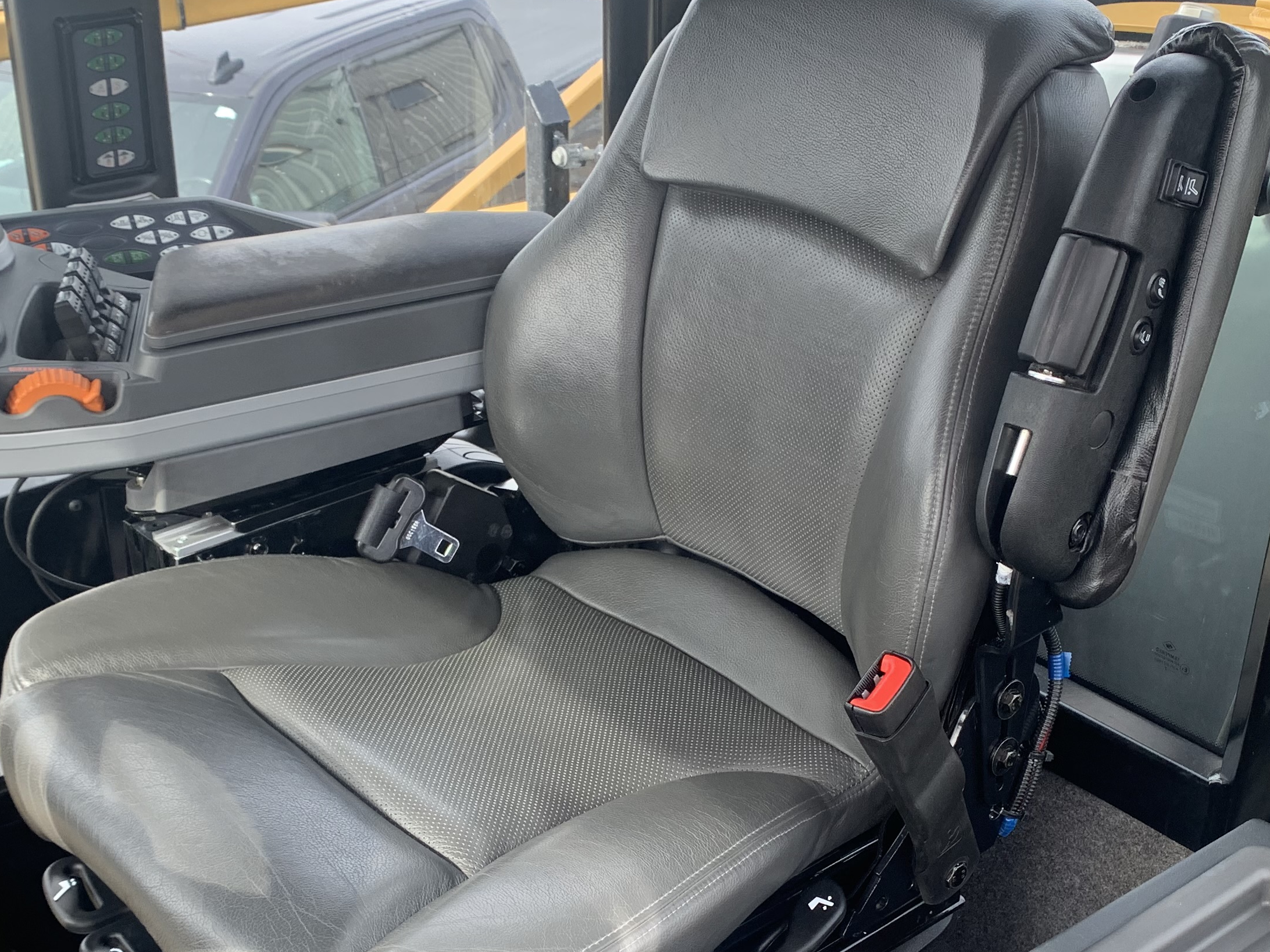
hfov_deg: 39.6
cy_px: 639
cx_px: 691
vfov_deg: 30.0
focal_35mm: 48
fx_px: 1761
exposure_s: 1/165
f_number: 1.8
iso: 25
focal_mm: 4.25
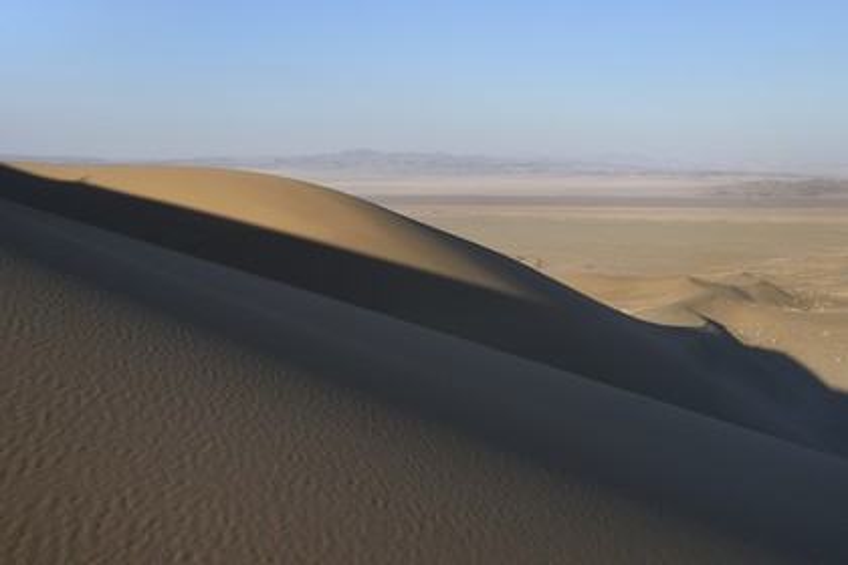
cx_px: 424
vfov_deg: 29.2
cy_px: 282
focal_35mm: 46
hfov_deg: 42.7
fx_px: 1083
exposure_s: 1/250
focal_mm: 46
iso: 200
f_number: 11
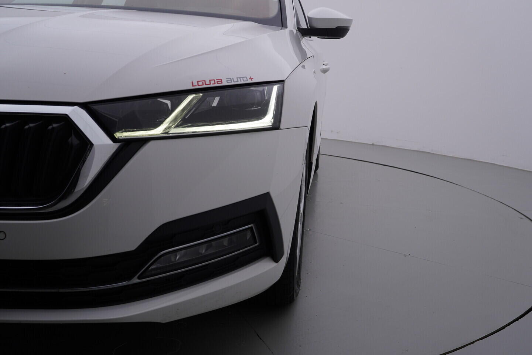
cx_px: 266
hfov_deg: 53.1
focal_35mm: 36
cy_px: 178
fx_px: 532
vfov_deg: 36.9
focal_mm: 24
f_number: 5
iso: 125
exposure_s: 1/125
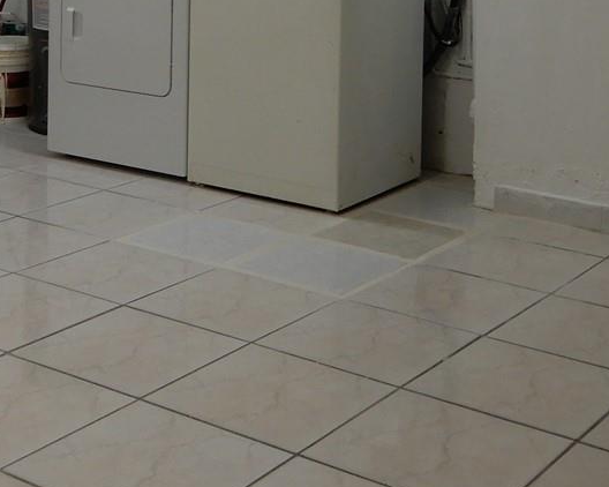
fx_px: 1279
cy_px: -88
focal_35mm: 71
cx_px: 232
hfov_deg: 26.7
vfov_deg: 20.3
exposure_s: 1/30
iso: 125
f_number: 3.4
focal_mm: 4.3
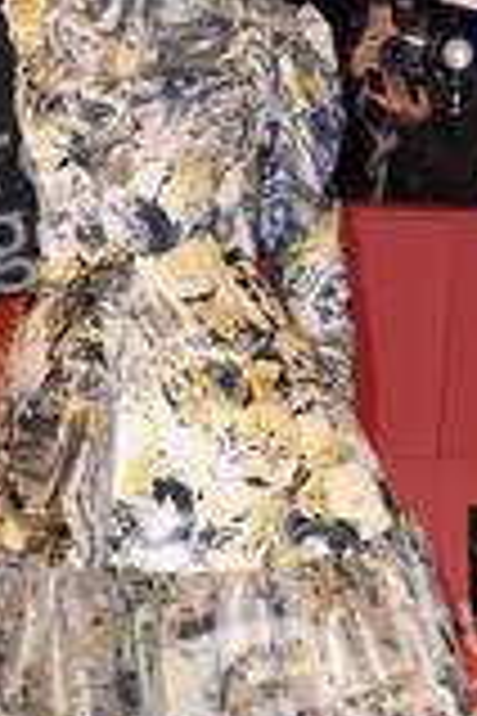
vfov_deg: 16.9
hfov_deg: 11.2
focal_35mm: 121
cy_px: 459
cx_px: -14
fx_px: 2405
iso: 1250
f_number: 5
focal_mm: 48
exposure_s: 1/160
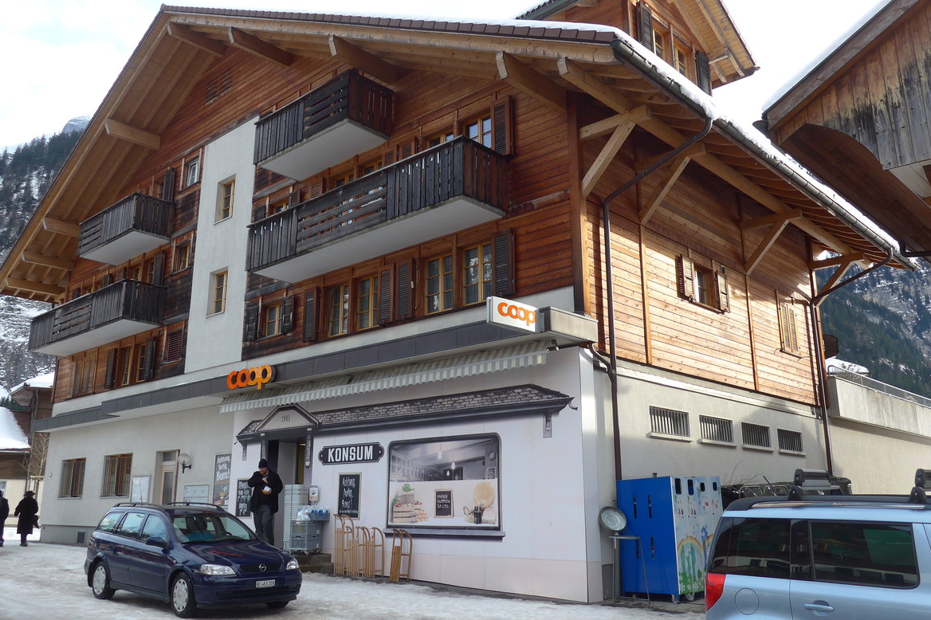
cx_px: 455
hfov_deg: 60.3
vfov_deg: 42.3
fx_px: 801
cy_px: 286
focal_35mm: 31
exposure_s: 1/320
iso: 80
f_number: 2.8
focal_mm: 6
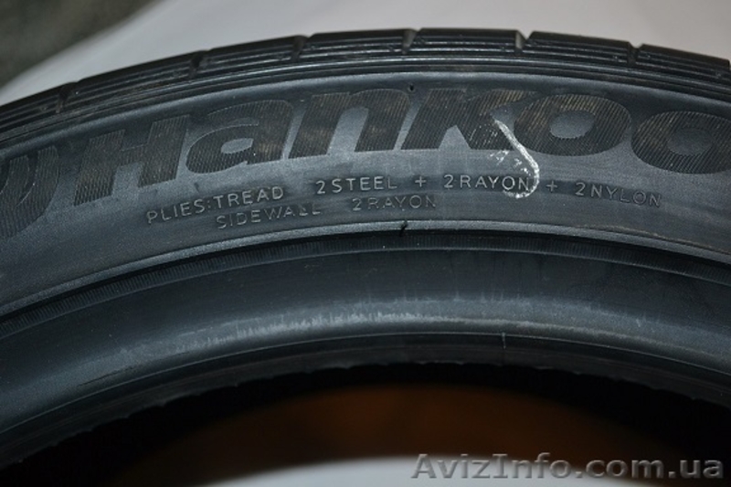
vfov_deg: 25.0
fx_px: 1096
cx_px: 366
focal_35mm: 54
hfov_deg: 36.9
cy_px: 244
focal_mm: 36
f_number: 5
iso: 500
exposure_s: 1/60
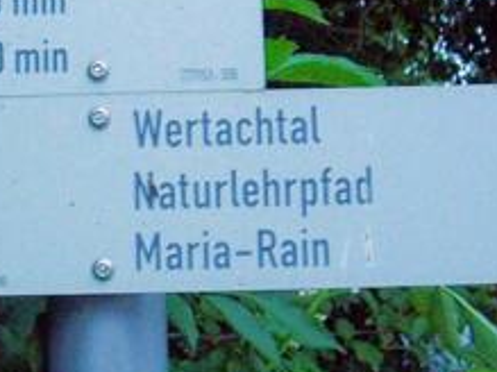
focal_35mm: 91
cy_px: 143
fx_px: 1306
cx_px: 87
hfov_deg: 21.2
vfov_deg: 16.2
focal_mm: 5.6
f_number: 2.7
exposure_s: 1/8
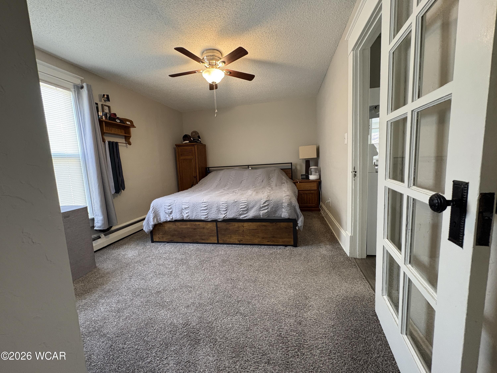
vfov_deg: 85.7
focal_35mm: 14
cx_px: 248
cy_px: 186
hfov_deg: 102.1
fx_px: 201
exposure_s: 1/60
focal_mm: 2.22
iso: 500
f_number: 2.2
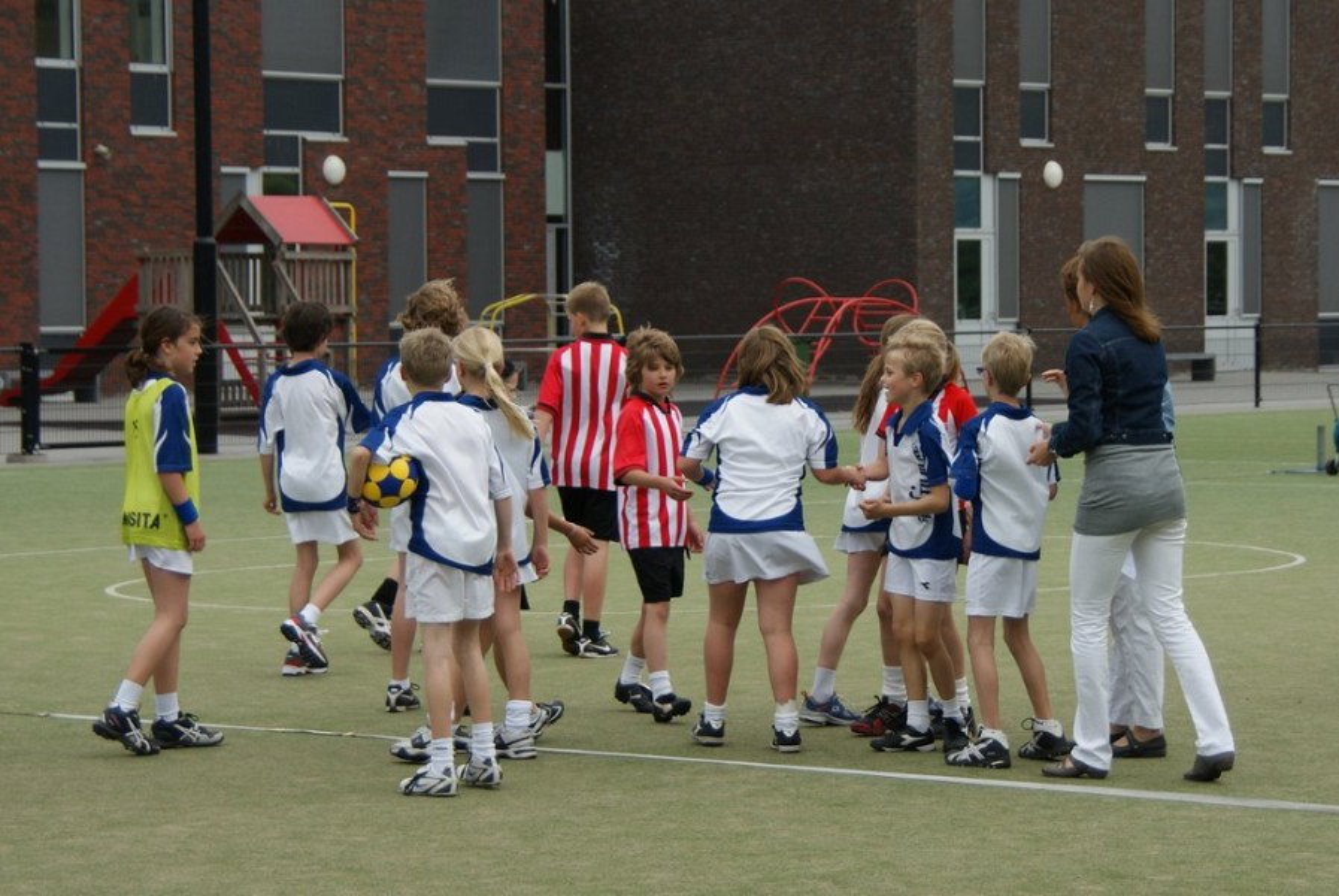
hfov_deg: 24.6
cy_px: 448
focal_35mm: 82
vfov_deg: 16.6
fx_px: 3071
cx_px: 670
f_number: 5
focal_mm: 55
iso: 100
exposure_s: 1/500
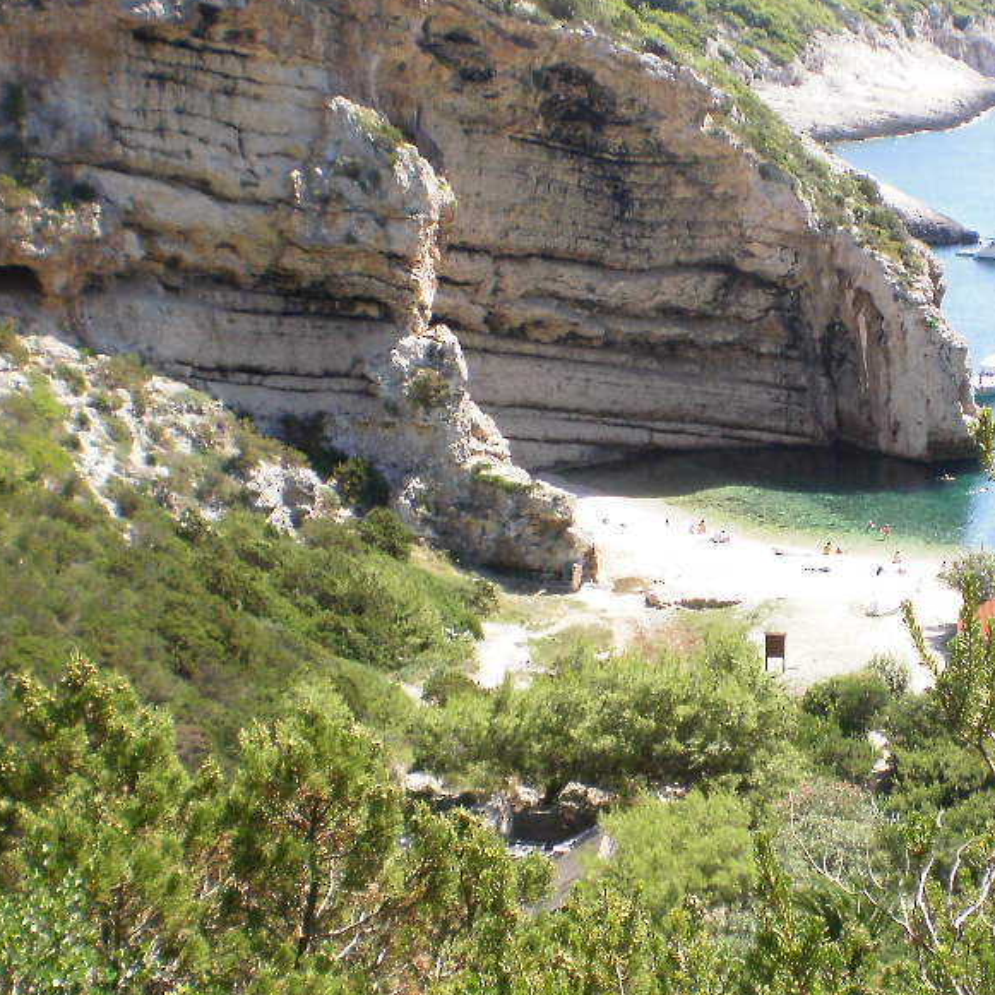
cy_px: 344
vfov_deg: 23.3
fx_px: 2406
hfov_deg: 23.1
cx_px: 760
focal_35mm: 74
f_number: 4.6
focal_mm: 6.3
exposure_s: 1/250
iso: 100
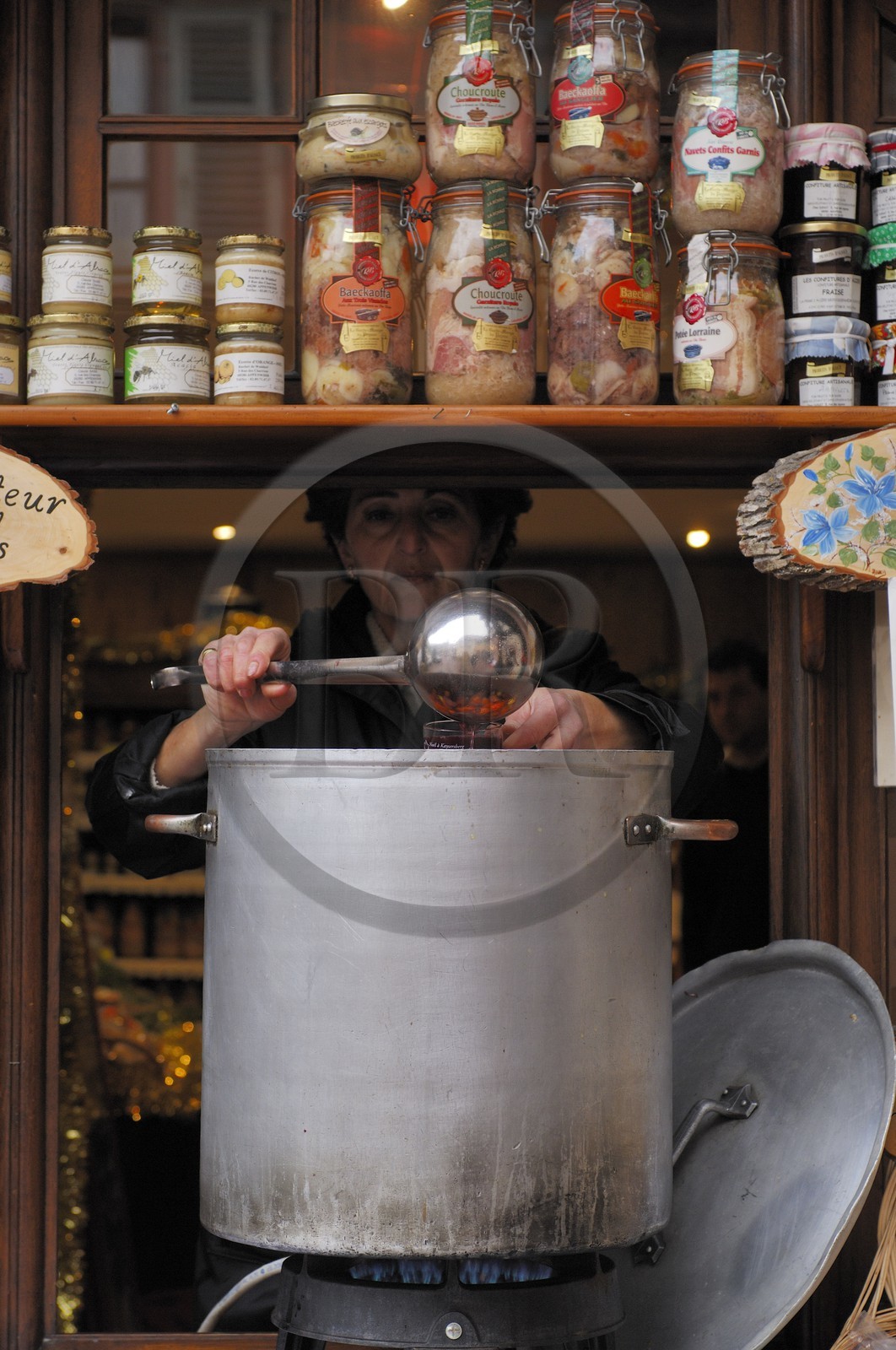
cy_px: 675
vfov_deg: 24.2
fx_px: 3145
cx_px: 448
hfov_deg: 16.2
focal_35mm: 84
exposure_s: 1/90
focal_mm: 56
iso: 200
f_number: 4.5
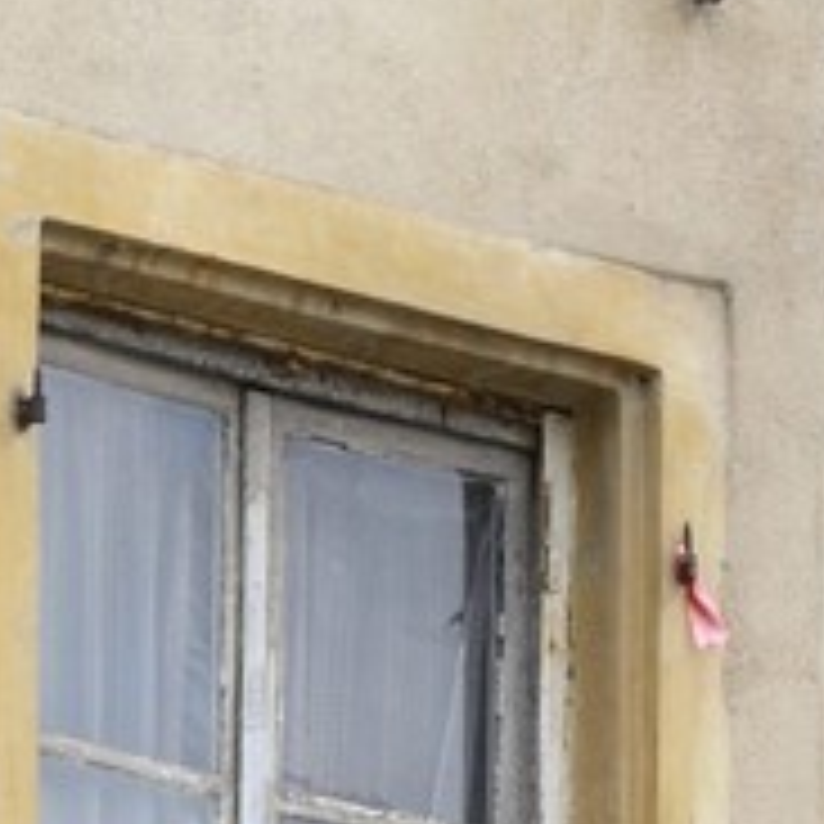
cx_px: 1844
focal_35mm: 491
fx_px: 13223
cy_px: 2630
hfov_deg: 3.5
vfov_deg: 3.5
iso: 320
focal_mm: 66
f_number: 6.3
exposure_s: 1/200
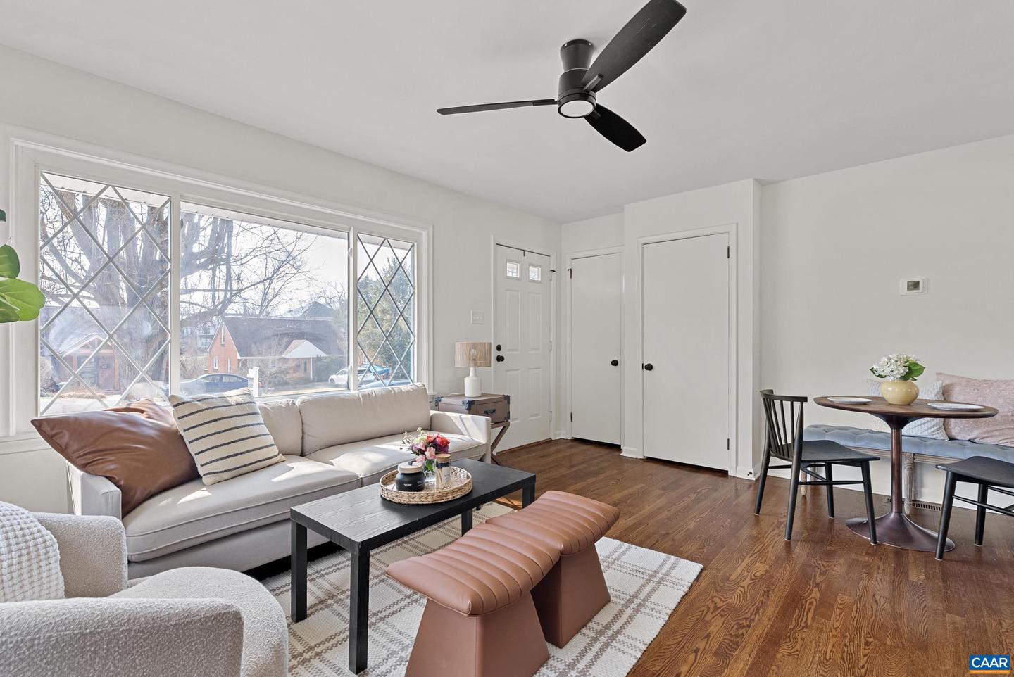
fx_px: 451
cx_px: 507
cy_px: 338
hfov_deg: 96.7
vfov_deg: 73.8
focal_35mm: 16
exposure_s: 1/5
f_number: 8
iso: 800
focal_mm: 16
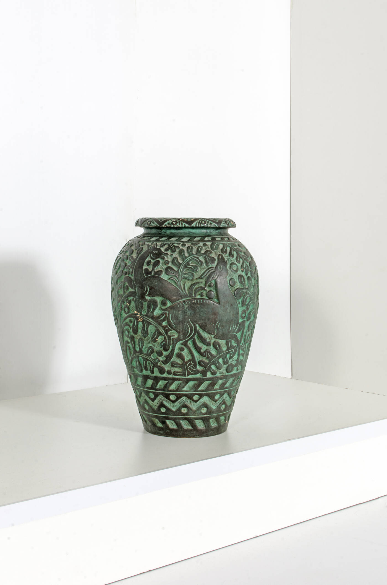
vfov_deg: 37.9
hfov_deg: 25.6
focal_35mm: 52
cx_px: 194
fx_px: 850
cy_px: 292
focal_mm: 35
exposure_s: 1/160
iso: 125
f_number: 18
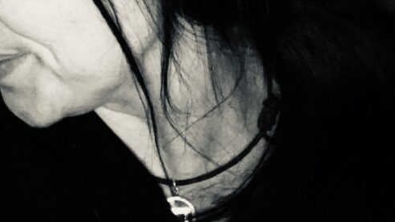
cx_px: 102
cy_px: -96
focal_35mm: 73
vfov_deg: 15.4
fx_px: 765
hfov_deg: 28.6
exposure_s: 1/20
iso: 500
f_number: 2.2
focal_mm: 2.87
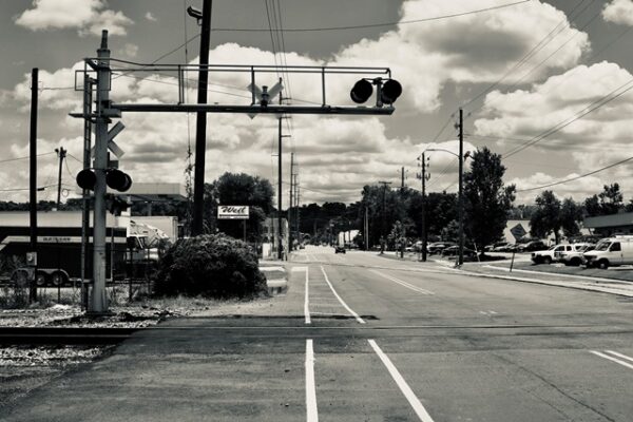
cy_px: 211
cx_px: 316
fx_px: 738
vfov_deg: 31.9
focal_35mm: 42
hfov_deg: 46.4
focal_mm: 28
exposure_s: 1/2500
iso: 400
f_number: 8
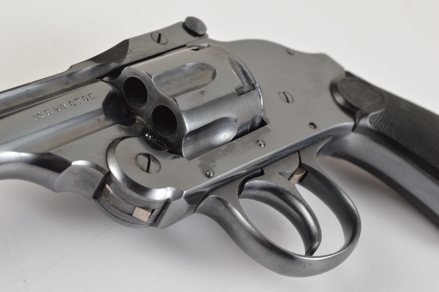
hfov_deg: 24.6
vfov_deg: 16.5
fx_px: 1005
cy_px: 146
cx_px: 220
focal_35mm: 82
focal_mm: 55
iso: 100
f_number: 9
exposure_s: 1/125
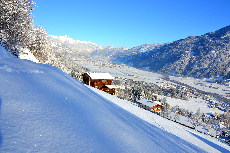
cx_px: 115
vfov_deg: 47.9
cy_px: 76
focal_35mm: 27
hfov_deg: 67.4
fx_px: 172
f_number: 9
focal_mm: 18
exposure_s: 1/320
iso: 100
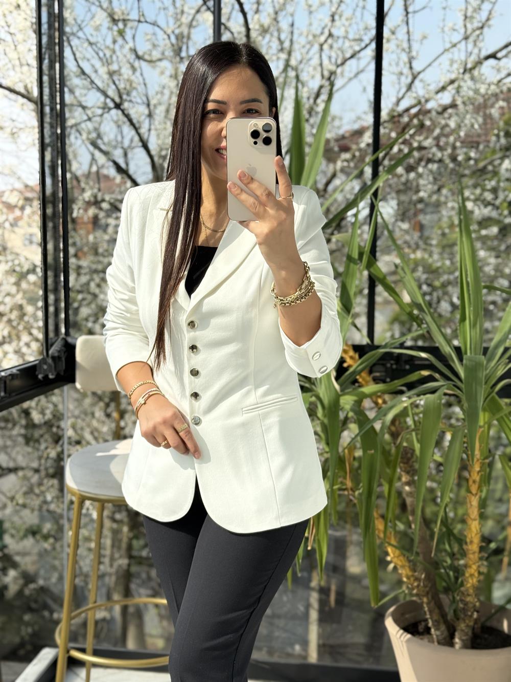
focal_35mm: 48
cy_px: 341
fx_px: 945
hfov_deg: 30.3
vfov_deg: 39.7
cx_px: 256
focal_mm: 6.76
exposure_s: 1/1353
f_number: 1.78
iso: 64
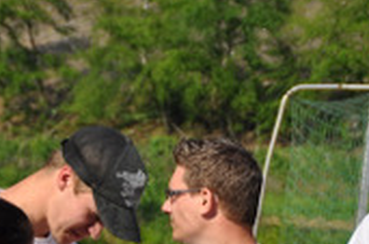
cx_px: 177
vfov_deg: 4.6
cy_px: 240
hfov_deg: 6.9
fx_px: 3056
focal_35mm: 299
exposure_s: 1/1000
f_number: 8
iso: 200
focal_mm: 68
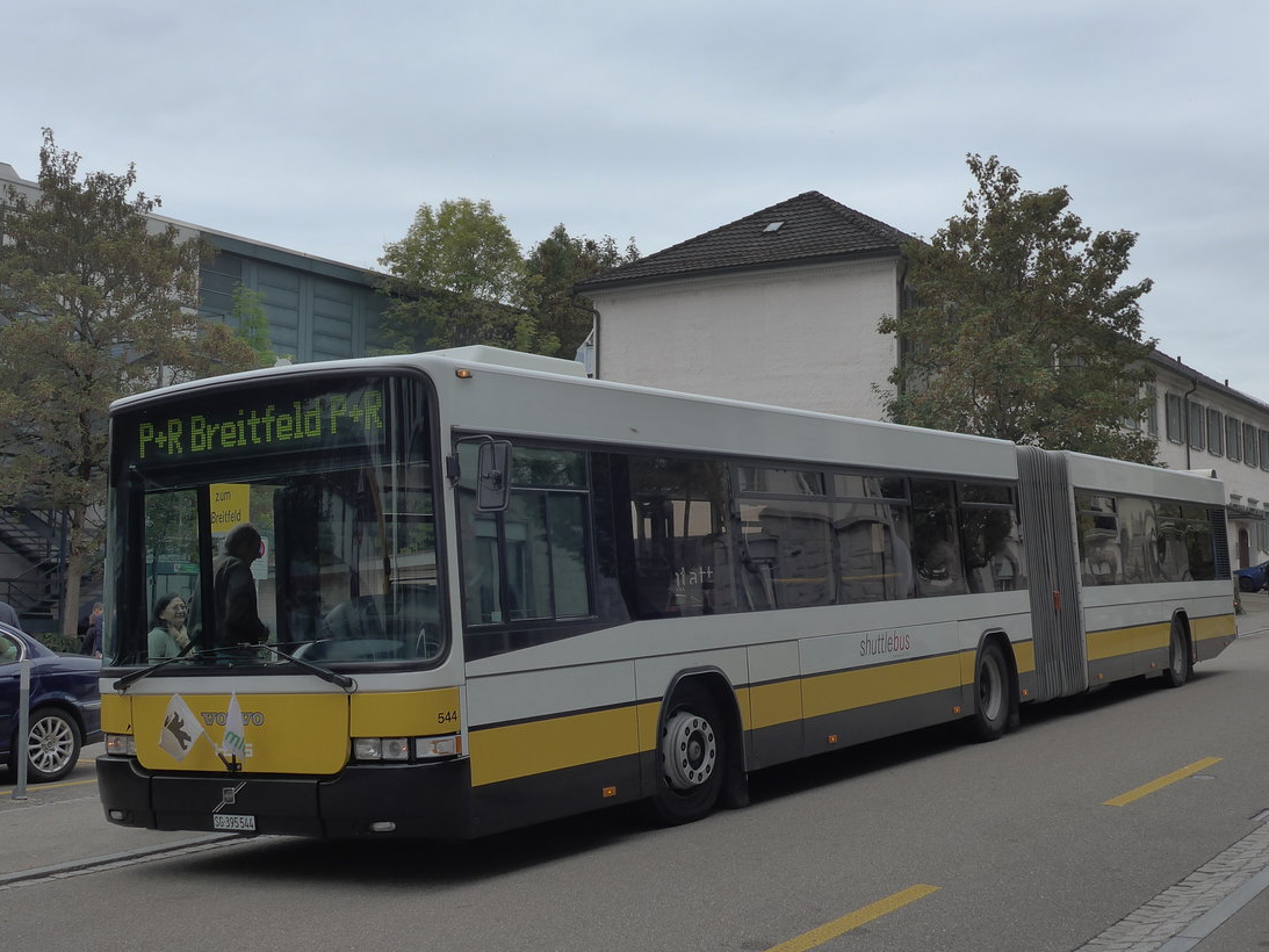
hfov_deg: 42.1
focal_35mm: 45
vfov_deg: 32.2
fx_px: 1650
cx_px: 639
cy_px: 456
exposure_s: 1/800
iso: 160
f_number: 3.5
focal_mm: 8.4
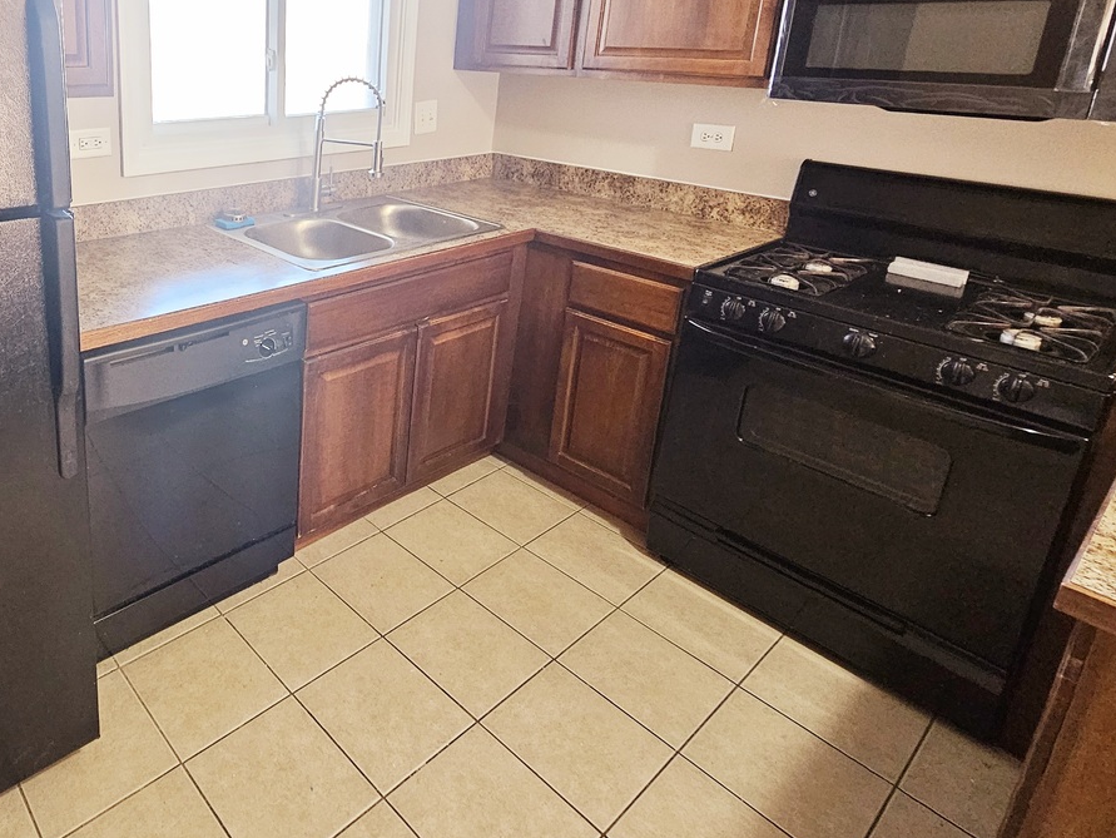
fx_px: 677
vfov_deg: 60.5
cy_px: 223
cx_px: 249
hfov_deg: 72.2
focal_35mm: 21
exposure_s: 1/30
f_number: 2.2
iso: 400
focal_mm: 2.2
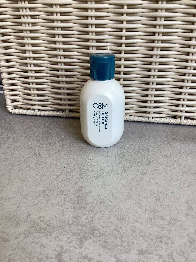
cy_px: 131
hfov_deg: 45.4
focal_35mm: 31
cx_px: 98
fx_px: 234
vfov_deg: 58.4
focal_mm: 3.3
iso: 40
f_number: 2.4
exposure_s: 1/100
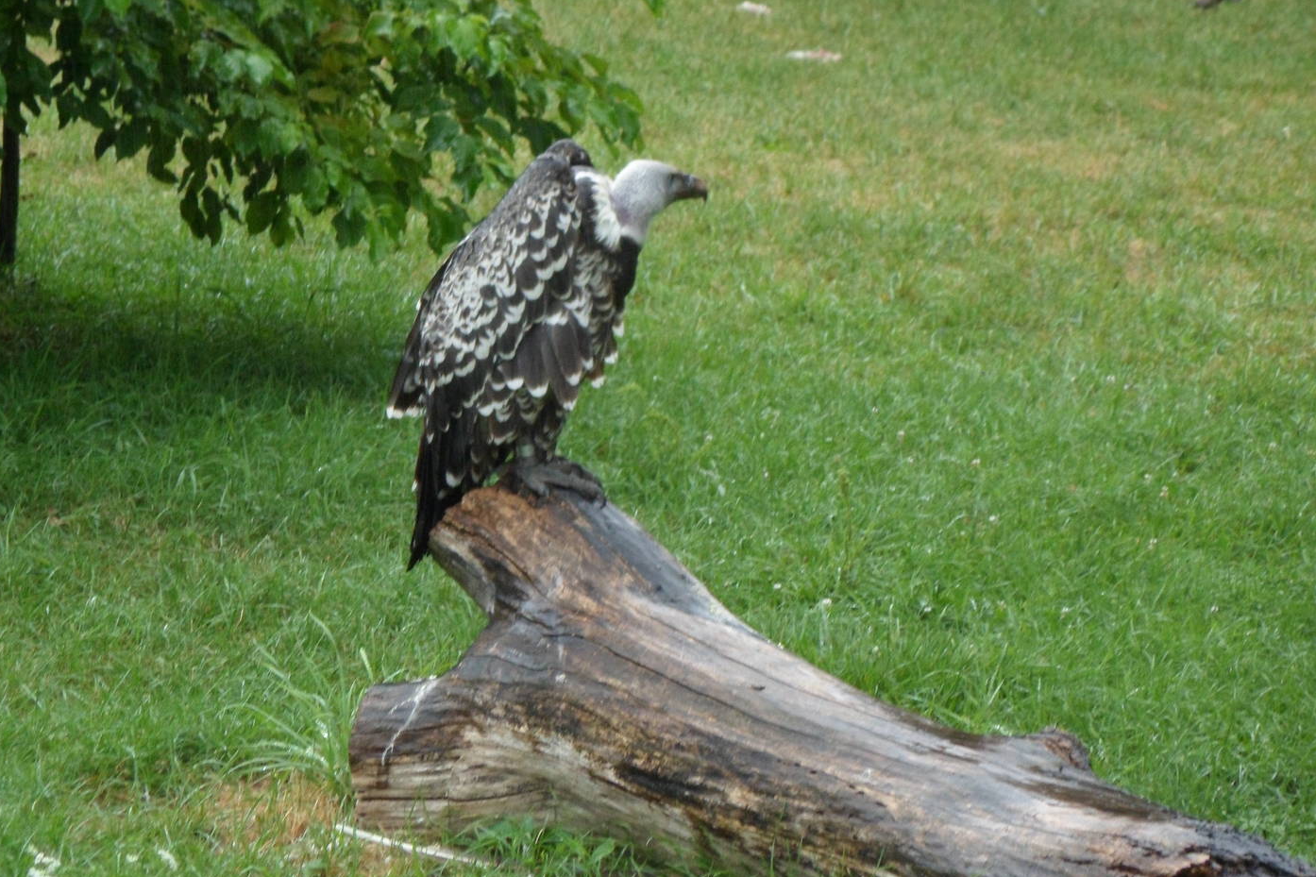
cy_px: 413
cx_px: 563
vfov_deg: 5.7
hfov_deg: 8.6
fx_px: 8772
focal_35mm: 240
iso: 200
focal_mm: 36.2
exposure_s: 1/60
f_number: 5.6
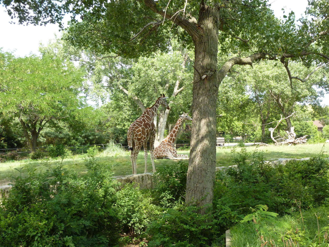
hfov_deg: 44.8
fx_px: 399
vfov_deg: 34.3
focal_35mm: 42
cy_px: 124
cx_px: 164
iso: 250
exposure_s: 1/500
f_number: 3.7
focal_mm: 6.9
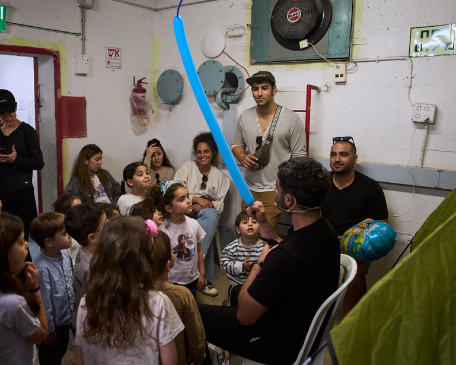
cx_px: 165
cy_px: 168
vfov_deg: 48.5
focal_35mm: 30
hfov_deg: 57.9
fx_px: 405
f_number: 2.8
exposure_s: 1/125
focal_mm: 24
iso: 800
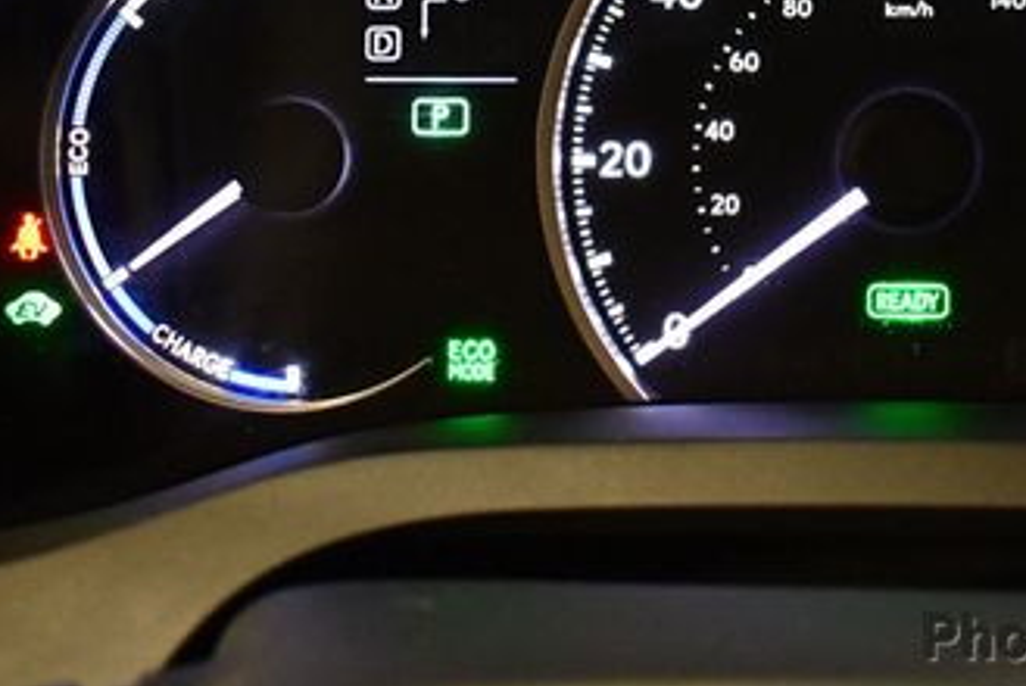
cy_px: 31
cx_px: 886
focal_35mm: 70
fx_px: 1997
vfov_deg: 19.1
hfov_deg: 27.9
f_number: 3.5
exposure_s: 1/60
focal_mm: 18
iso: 3600
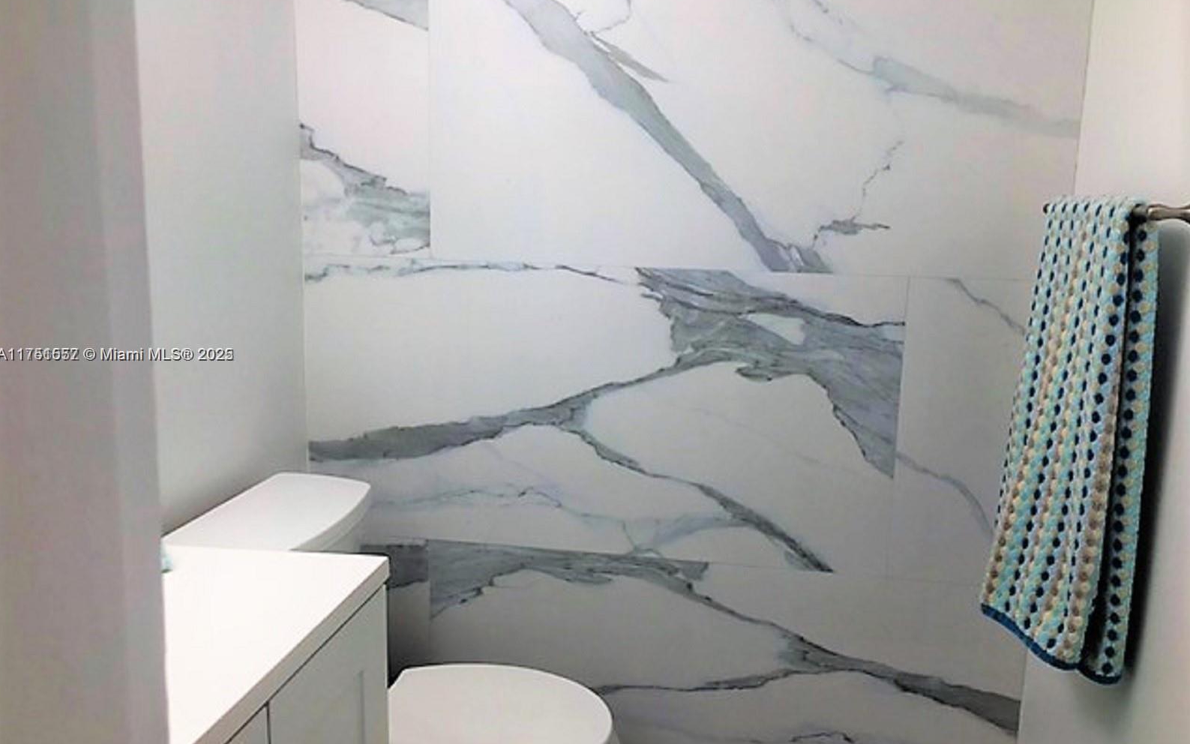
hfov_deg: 61.2
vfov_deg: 40.6
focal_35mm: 31
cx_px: 593
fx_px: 1005
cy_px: 356
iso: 32
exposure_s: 1/60
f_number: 2.2
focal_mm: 4.15
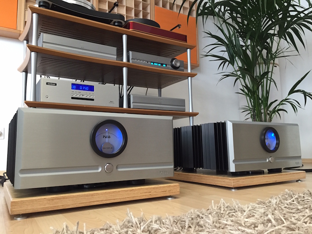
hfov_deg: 61.7
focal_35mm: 29
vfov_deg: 48.2
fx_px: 261
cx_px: 156
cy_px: 117
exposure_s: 1/33
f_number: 2.2
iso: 250
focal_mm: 4.15
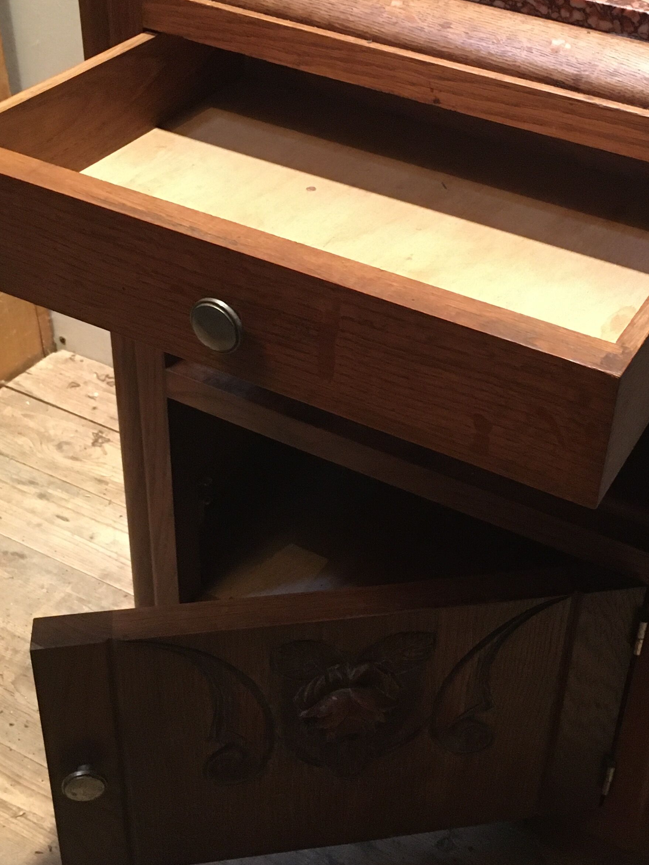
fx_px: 1250
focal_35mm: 50
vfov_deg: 38.1
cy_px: 379
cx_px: 417
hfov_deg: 29.0
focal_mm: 4.15
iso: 200
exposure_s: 1/17
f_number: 2.2
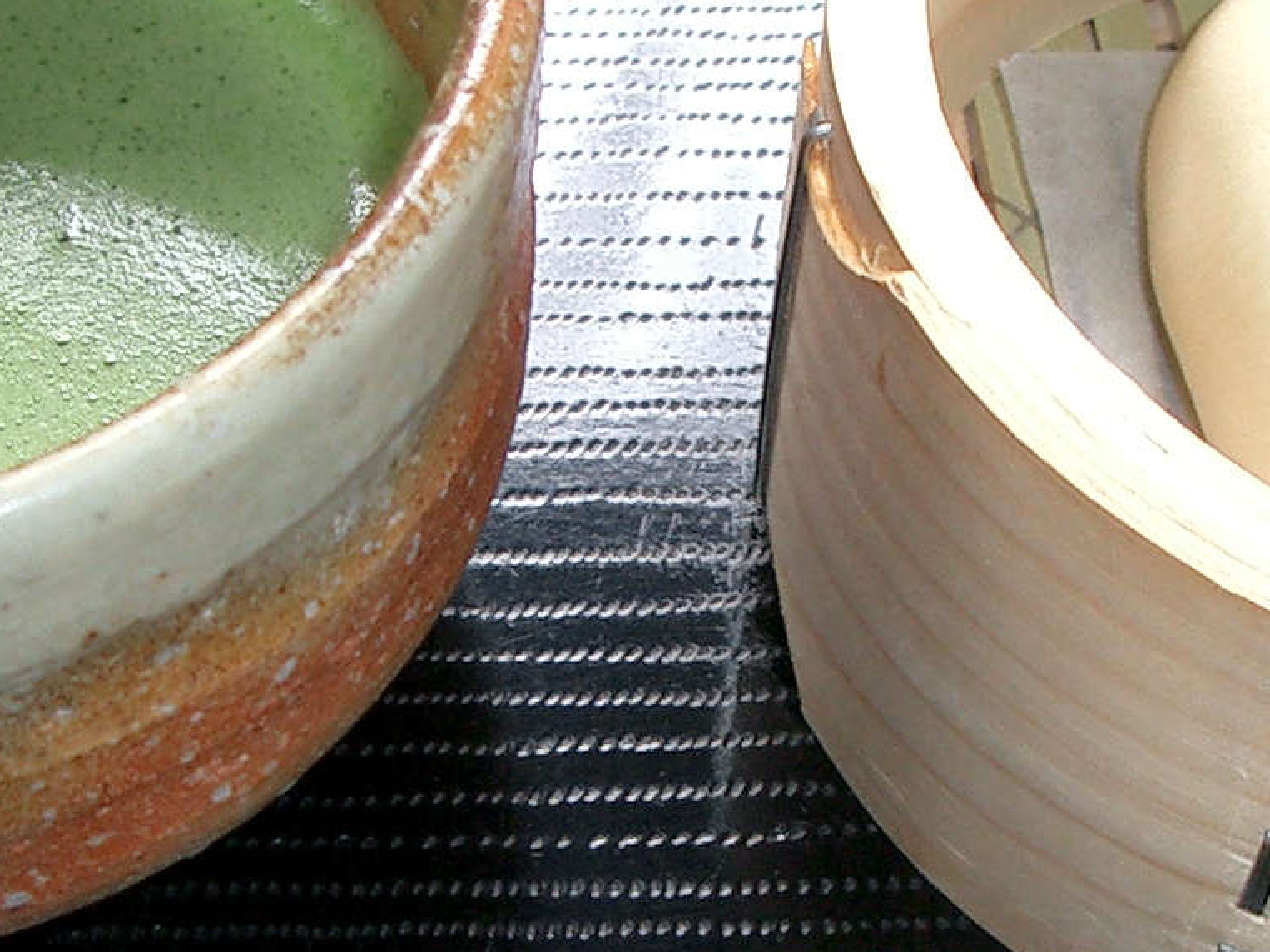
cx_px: 551
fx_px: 3448
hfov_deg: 20.9
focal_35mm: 94
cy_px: 731
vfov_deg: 15.6
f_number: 2.6
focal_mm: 5.8
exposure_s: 1/40
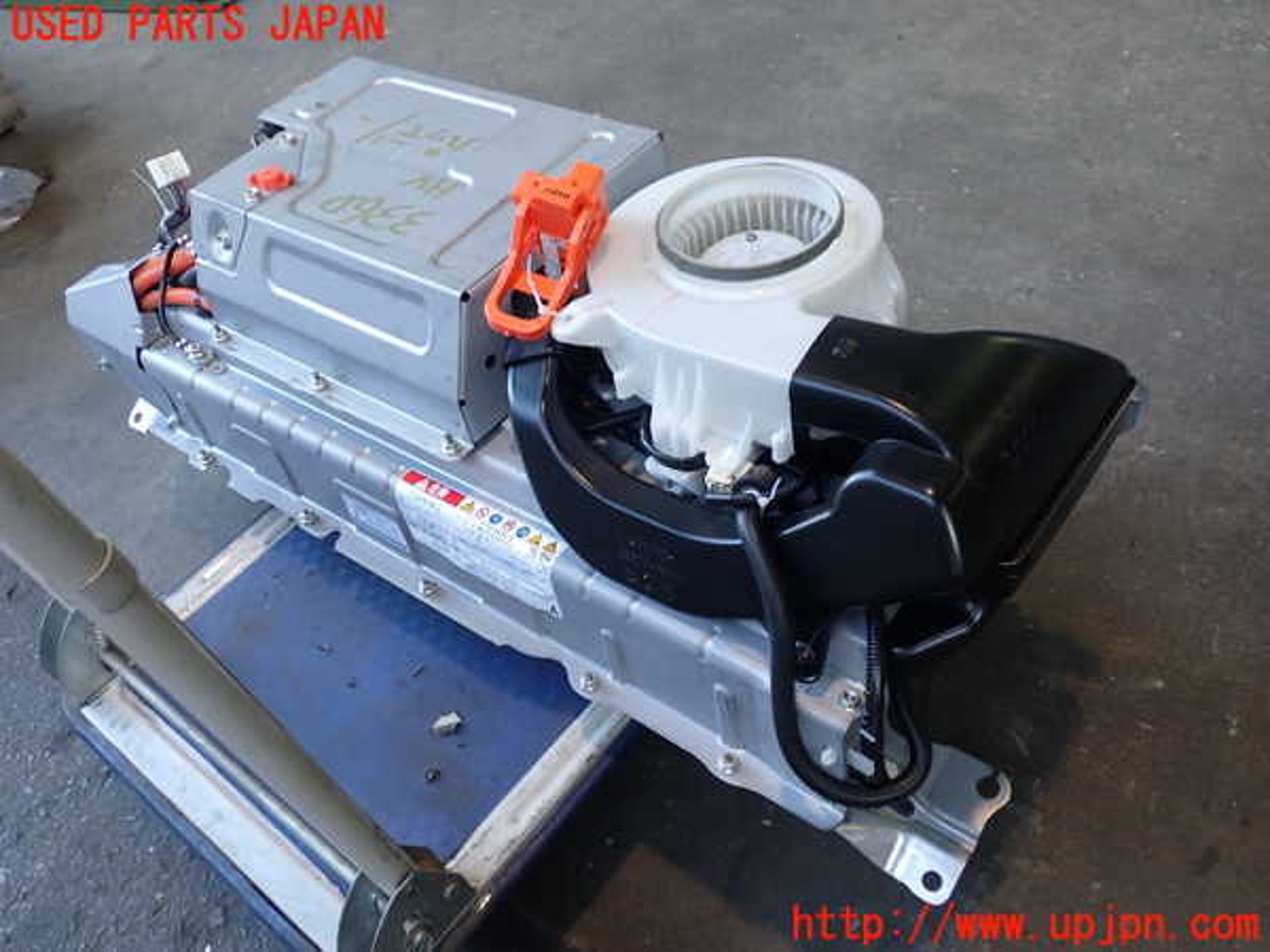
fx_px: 1101
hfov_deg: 60.0
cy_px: 476
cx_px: 635
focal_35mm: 30
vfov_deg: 46.8
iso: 200
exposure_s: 1/80
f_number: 2.3
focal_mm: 5.4
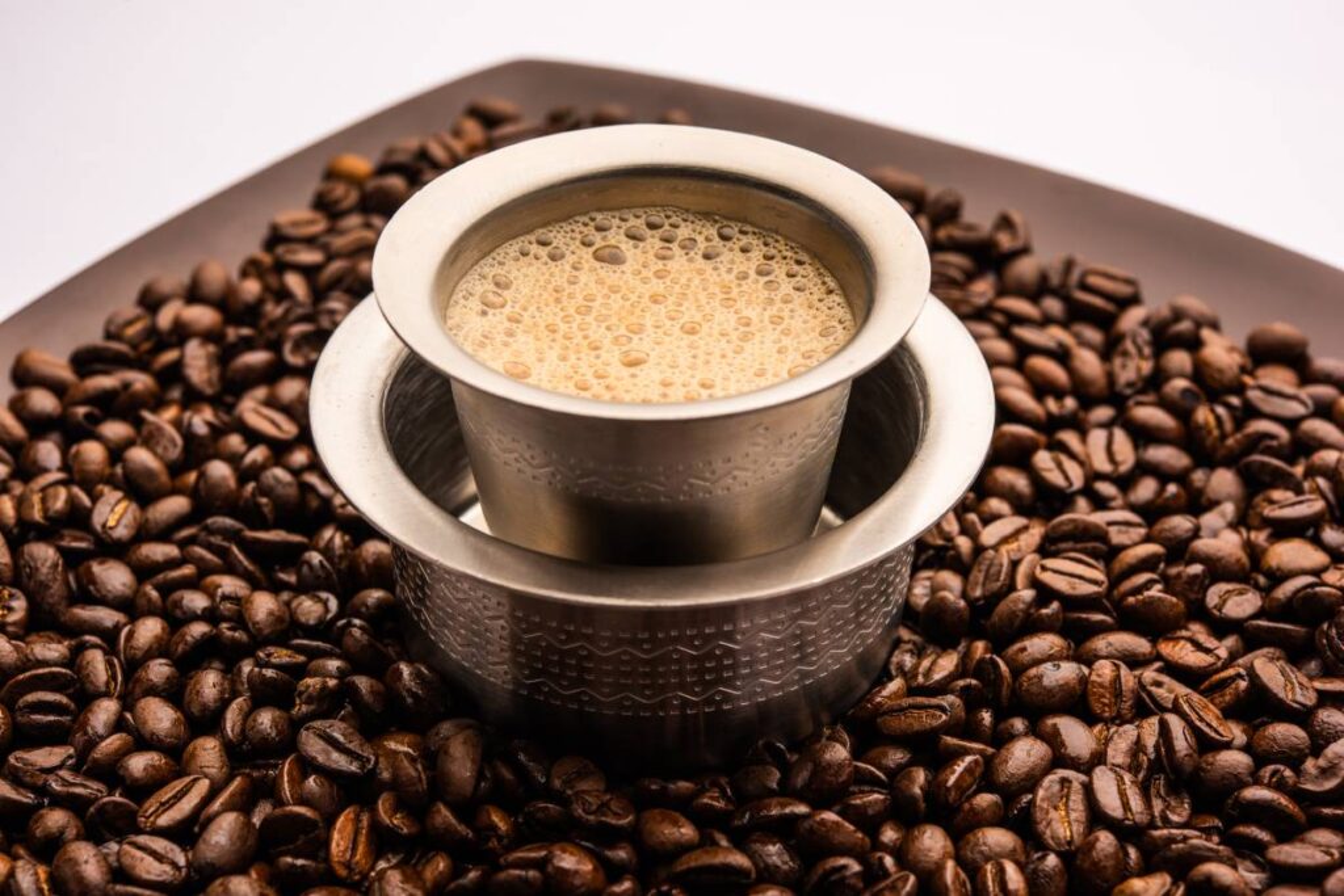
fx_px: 2240
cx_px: 672
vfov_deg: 22.6
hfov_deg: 33.4
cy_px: 448
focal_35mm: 60
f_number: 10
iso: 100
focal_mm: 60
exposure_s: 1/125
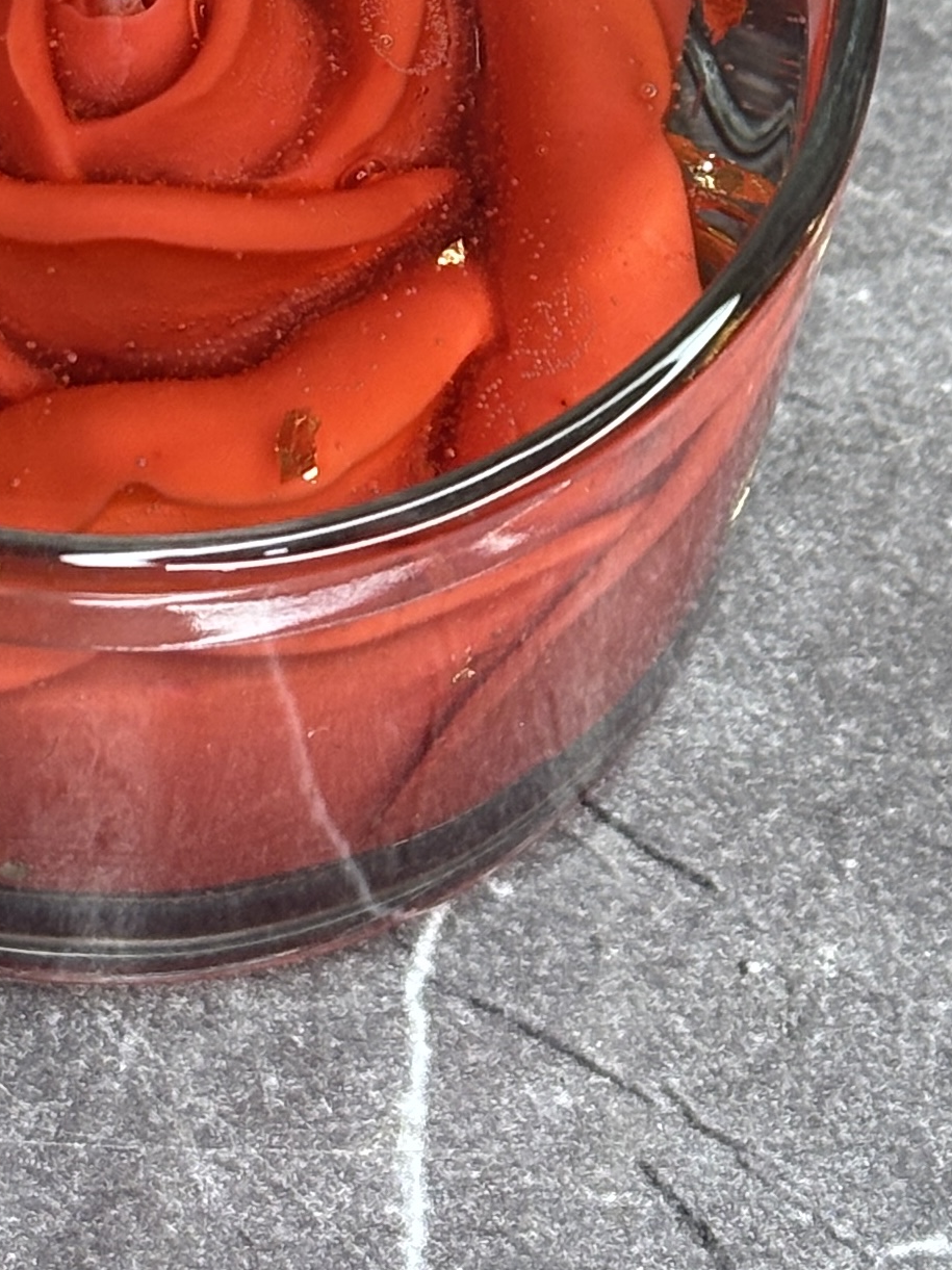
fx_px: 3889
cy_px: 2
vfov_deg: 18.1
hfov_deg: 13.8
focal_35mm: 106
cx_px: 106
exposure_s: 1/100
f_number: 1.6
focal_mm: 5.96
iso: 64
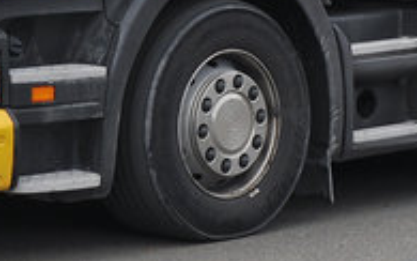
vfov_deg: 5.6
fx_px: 2569
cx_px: 586
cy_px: -309
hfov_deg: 9.1
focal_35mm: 226
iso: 200
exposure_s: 1/800
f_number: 5
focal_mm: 24
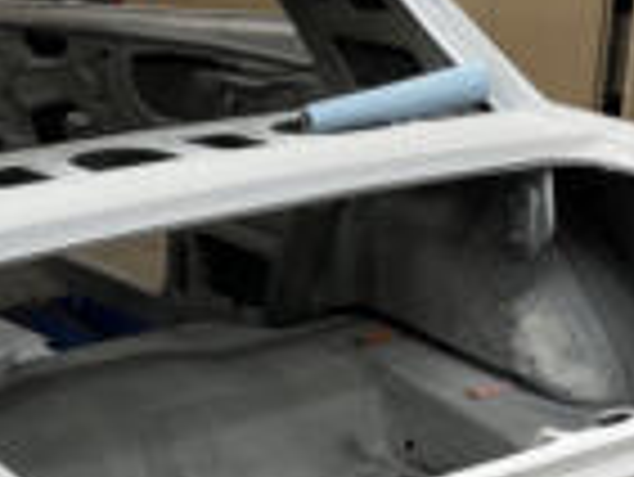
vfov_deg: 16.0
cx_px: 4
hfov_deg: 20.6
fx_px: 1686
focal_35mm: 92
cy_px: 385
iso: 100
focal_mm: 5.1
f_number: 1.6
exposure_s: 1/120
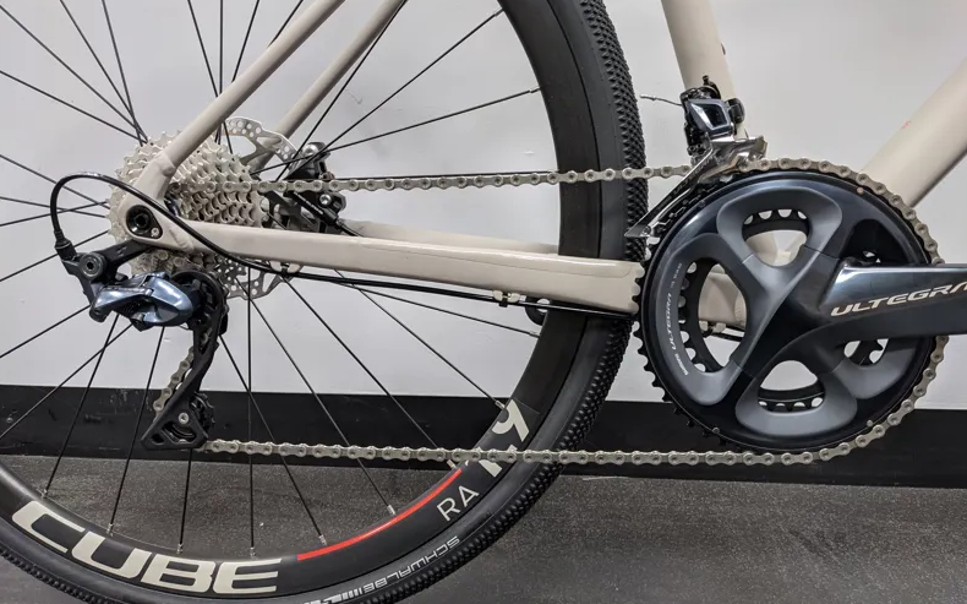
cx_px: 486
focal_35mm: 29
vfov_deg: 42.9
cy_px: 243
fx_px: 764
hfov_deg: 64.7
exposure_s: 1/24
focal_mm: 4.38
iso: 99
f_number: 1.73
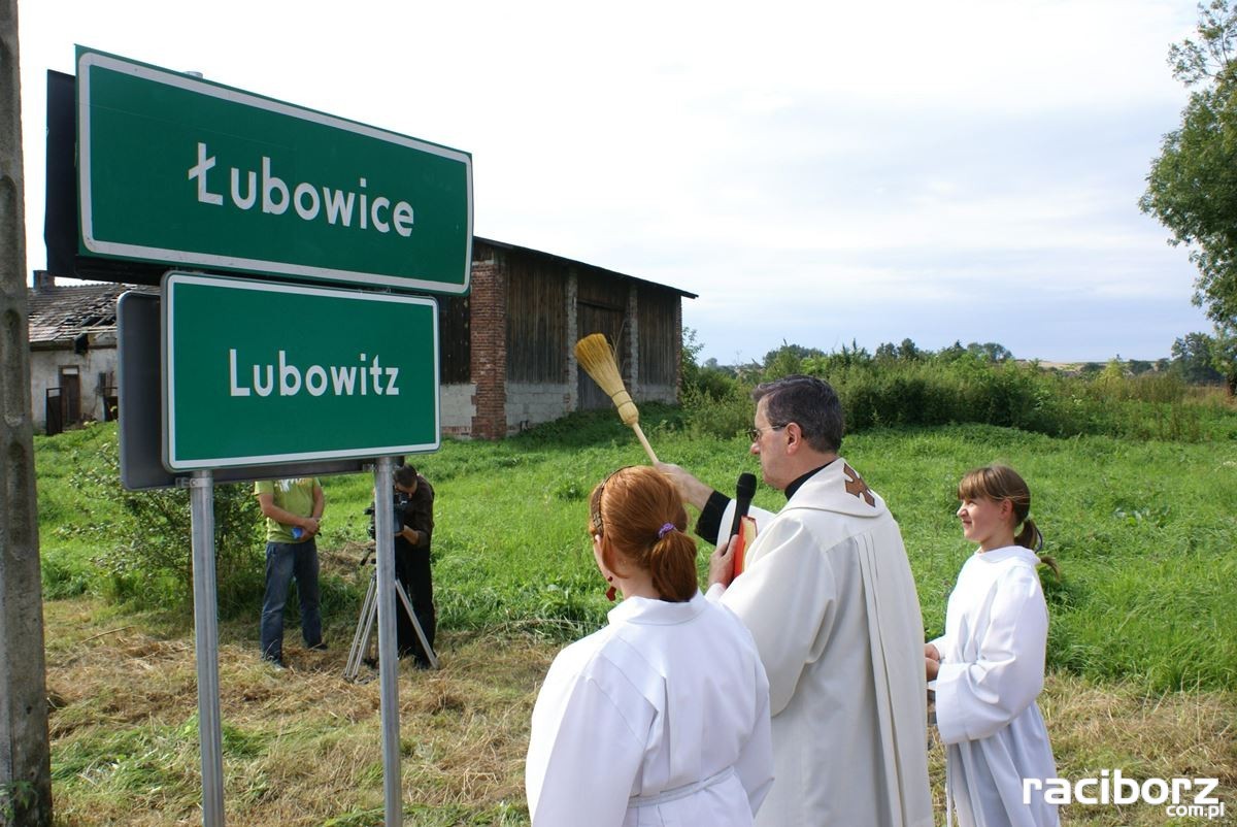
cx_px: 618
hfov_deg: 57.2
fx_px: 1135
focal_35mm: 33
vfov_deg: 40.0
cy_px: 414
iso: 100
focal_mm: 22
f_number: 10
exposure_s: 1/160
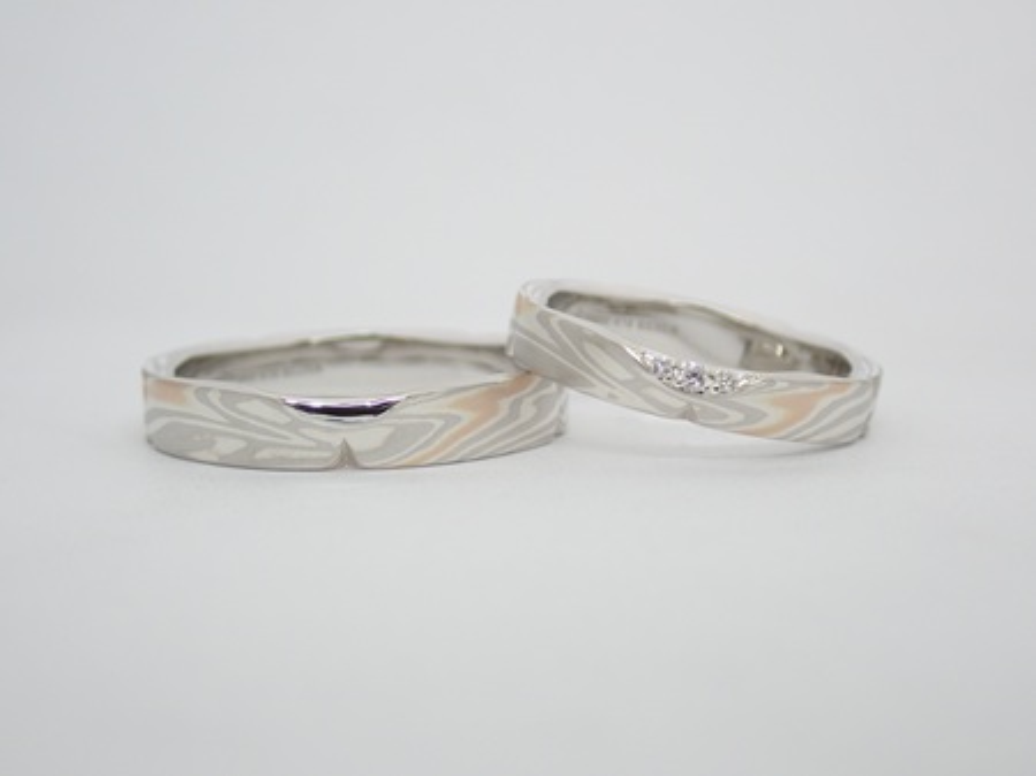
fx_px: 2303
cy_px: 388
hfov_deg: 25.3
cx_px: 518
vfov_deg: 19.1
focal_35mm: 77
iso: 200
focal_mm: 13.65
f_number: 4.1
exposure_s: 1/125
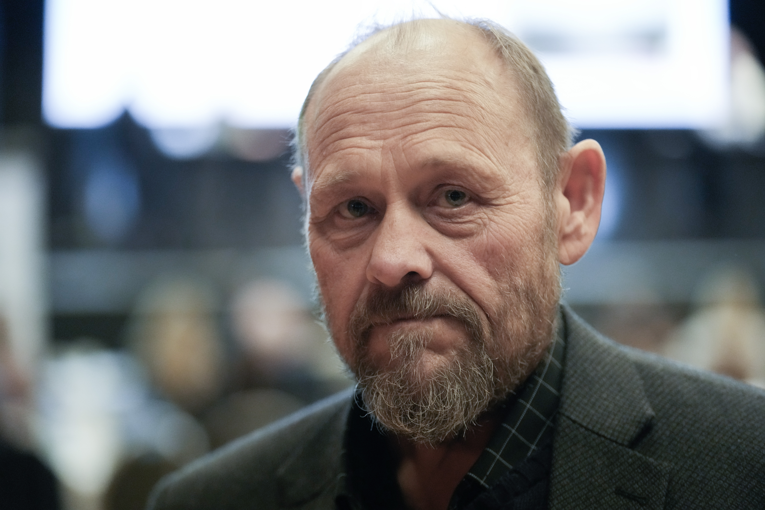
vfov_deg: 12.5
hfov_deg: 18.6
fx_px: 2337
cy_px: 255
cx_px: 382
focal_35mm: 110
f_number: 2.8
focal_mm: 110
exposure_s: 1/200
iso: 5000
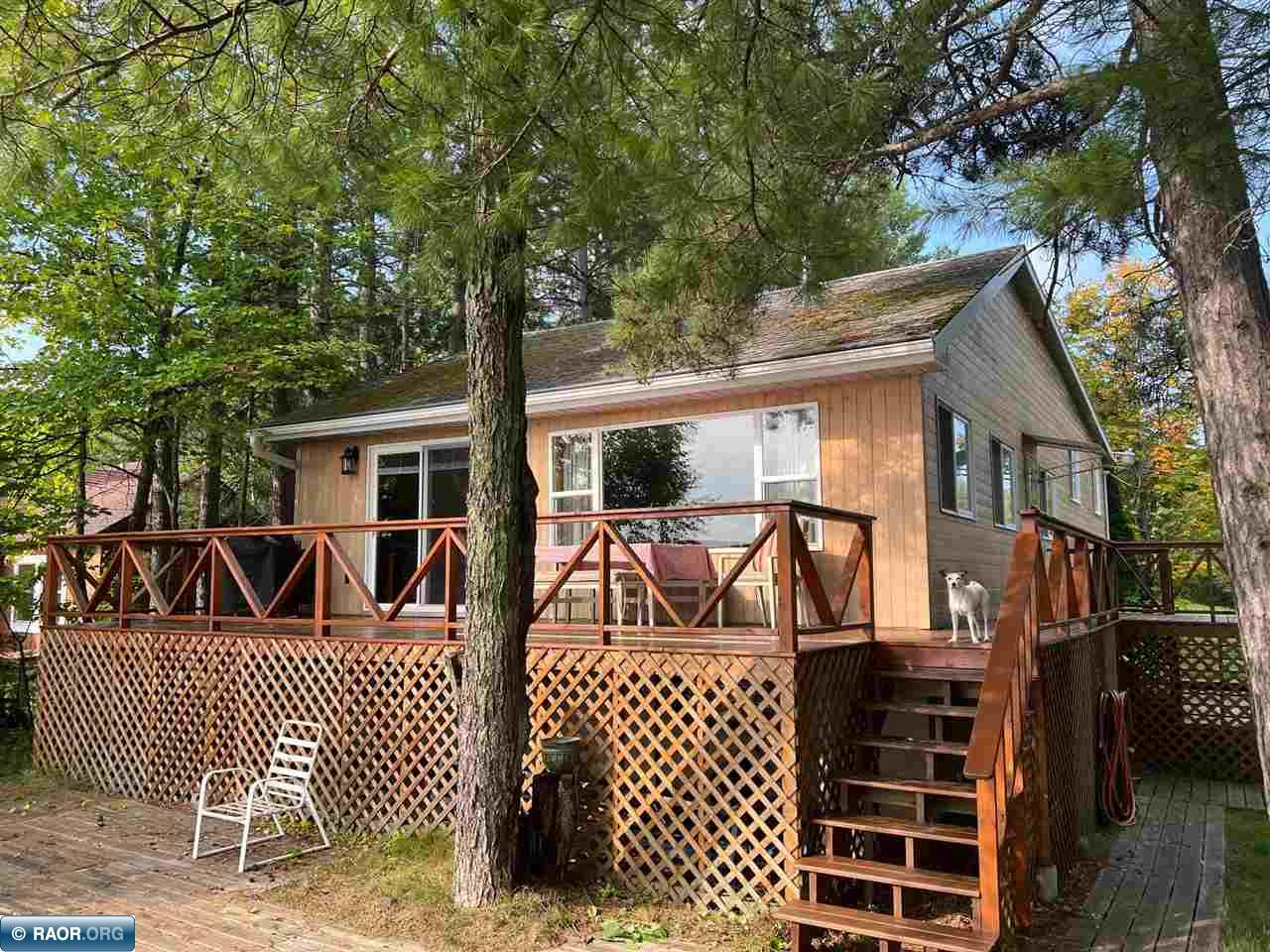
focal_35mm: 26
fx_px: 954
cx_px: 635
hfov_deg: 67.3
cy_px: 476
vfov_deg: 53.1
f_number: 1.5
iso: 50
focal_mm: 5.7
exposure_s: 1/803
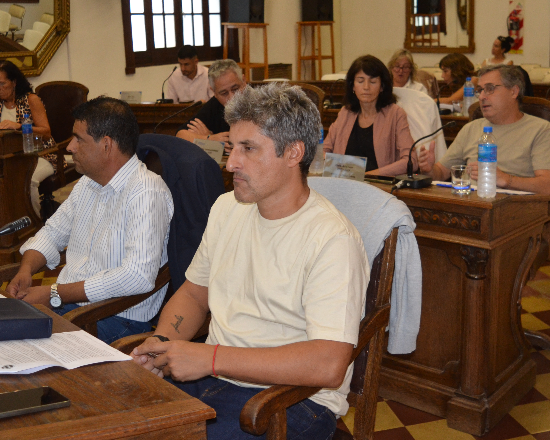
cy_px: 171
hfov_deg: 39.7
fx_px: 761
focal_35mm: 47
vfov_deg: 32.1
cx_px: 309
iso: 1000
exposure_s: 1/60
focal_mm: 21
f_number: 3.8
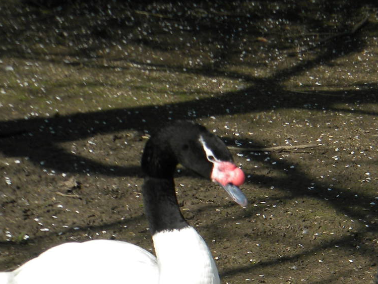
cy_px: 301
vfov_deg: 8.3
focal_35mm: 177
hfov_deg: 11.1
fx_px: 1933
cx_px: 321
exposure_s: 1/497
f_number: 4.5
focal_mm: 15.1
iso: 86
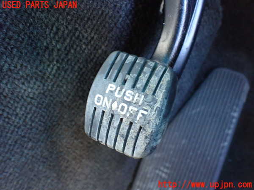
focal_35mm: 30
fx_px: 220
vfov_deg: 46.8
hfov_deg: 60.0
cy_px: 95
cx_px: 127
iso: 1000
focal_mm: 5.4
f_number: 2.3
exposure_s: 1/30
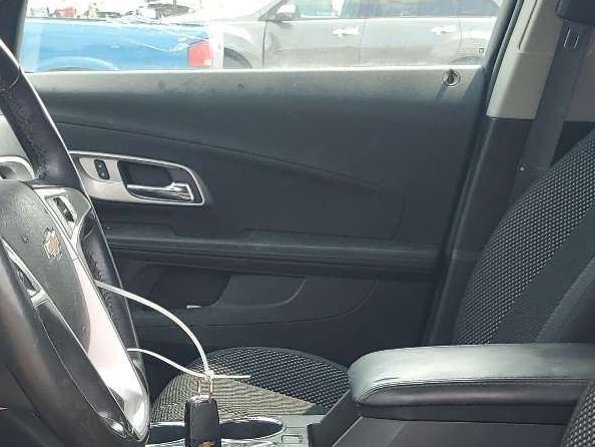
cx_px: 217
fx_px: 1204
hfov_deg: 27.7
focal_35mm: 70
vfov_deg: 20.2
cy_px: 475
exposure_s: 1/294
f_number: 1.5
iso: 50
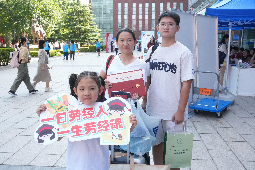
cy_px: 85
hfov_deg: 55.1
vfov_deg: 38.4
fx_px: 244
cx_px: 128
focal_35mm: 34
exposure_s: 1/250
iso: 2000
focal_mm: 23
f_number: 10
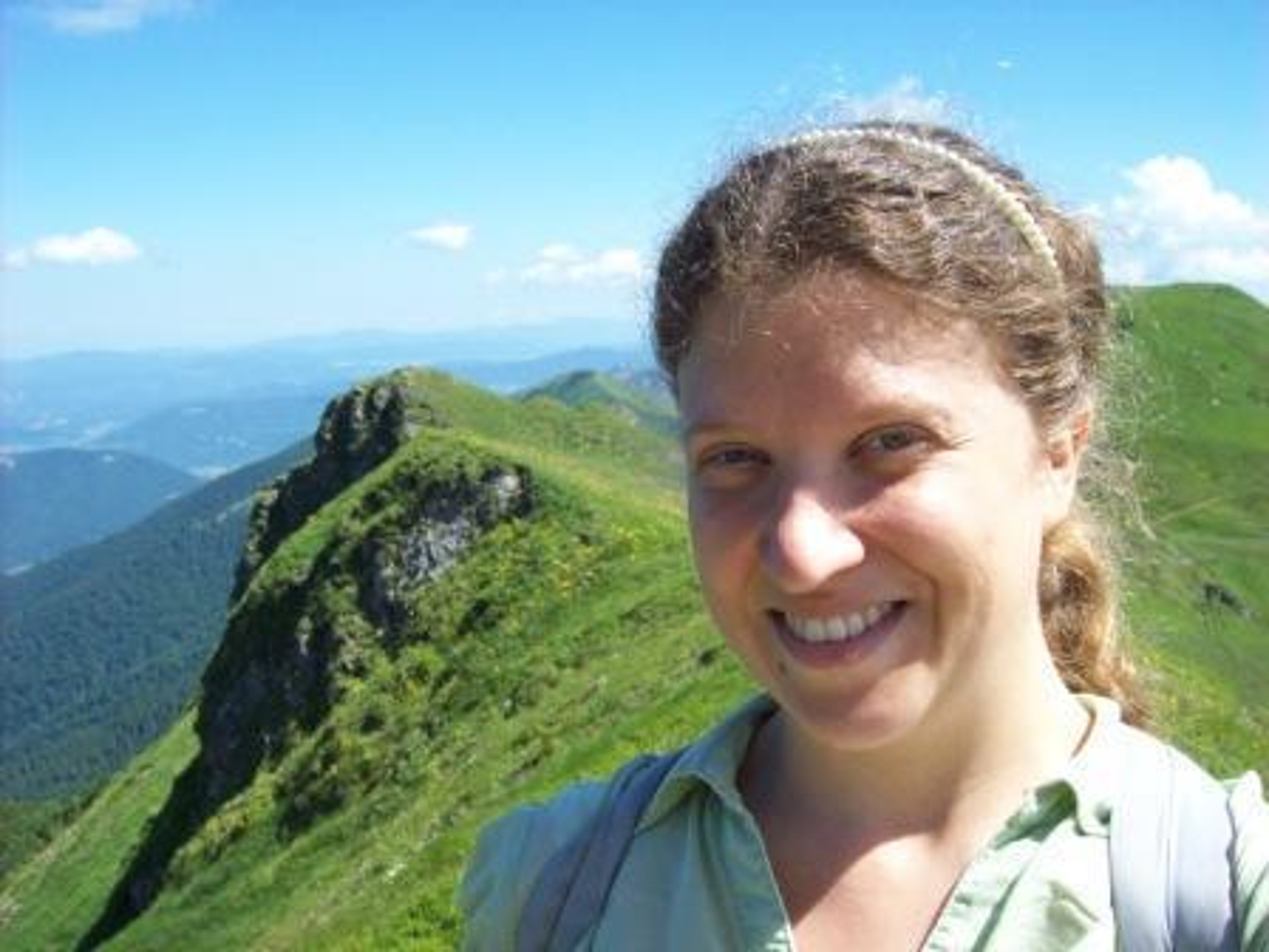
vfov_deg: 39.7
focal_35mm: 36
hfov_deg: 51.4
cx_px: 634
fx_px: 1320
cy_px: 476
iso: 80
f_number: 4.8
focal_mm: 6
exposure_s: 1/300
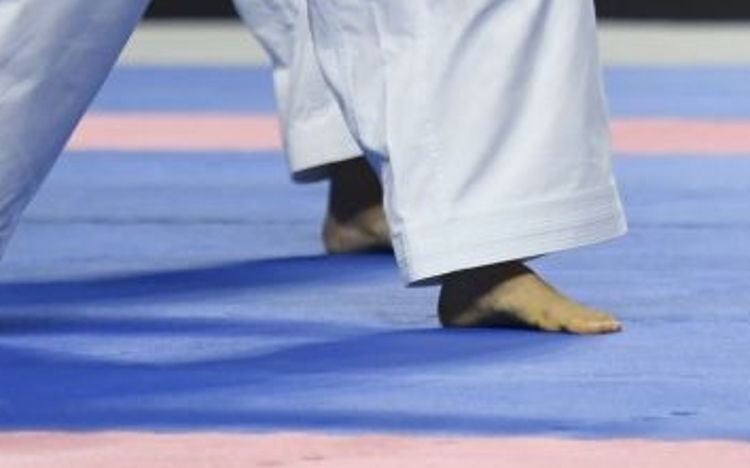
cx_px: 1078
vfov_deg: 1.5
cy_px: -578
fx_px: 17471
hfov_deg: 2.5
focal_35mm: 855
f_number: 2.8
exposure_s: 1/800
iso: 800
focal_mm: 165
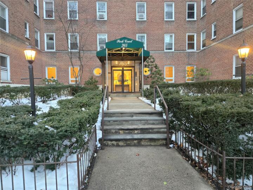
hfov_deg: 73.9
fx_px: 168
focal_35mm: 23
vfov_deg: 58.9
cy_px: 95
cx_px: 126
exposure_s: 1/120
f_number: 1.8
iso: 1000
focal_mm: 5.4
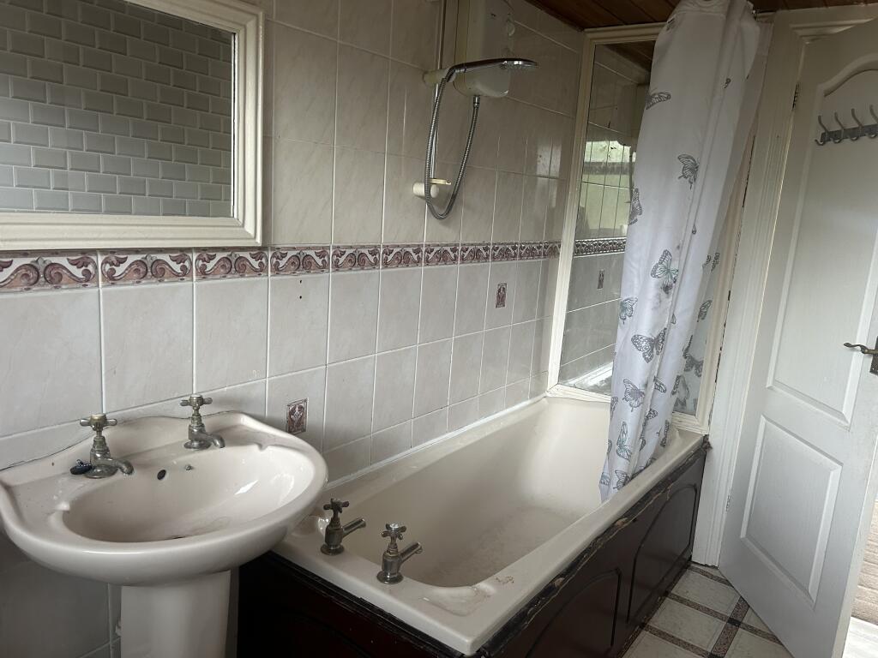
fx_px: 659
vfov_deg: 53.1
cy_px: 329
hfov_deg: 67.3
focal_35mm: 26
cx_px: 439
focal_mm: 5.7
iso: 160
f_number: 1.5
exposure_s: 1/60
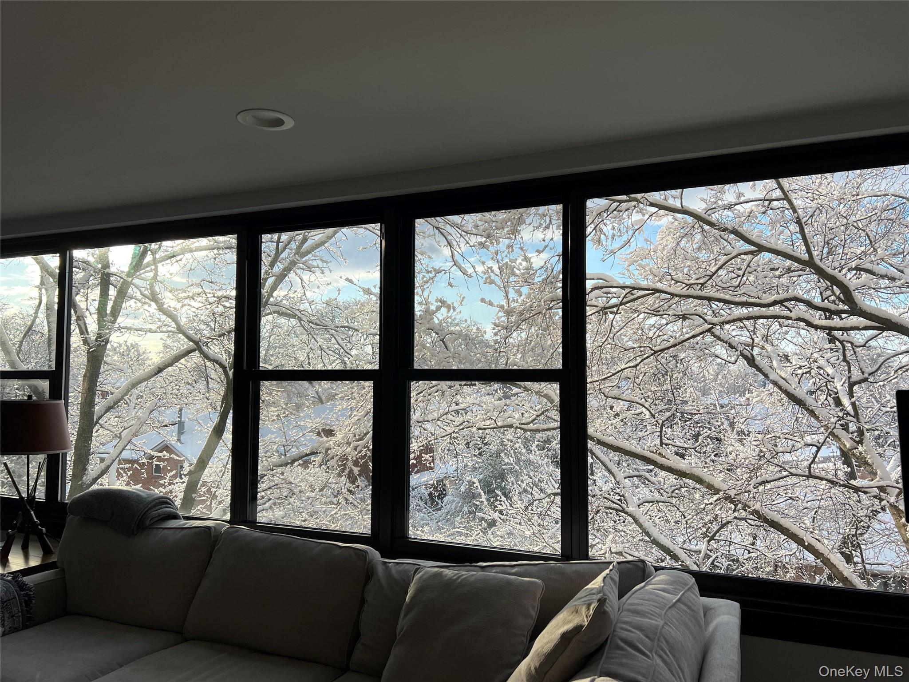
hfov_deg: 67.3
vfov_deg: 53.1
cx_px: 454
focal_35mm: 26
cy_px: 341
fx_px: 683
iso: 50
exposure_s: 1/1361
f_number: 1.5
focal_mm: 5.7
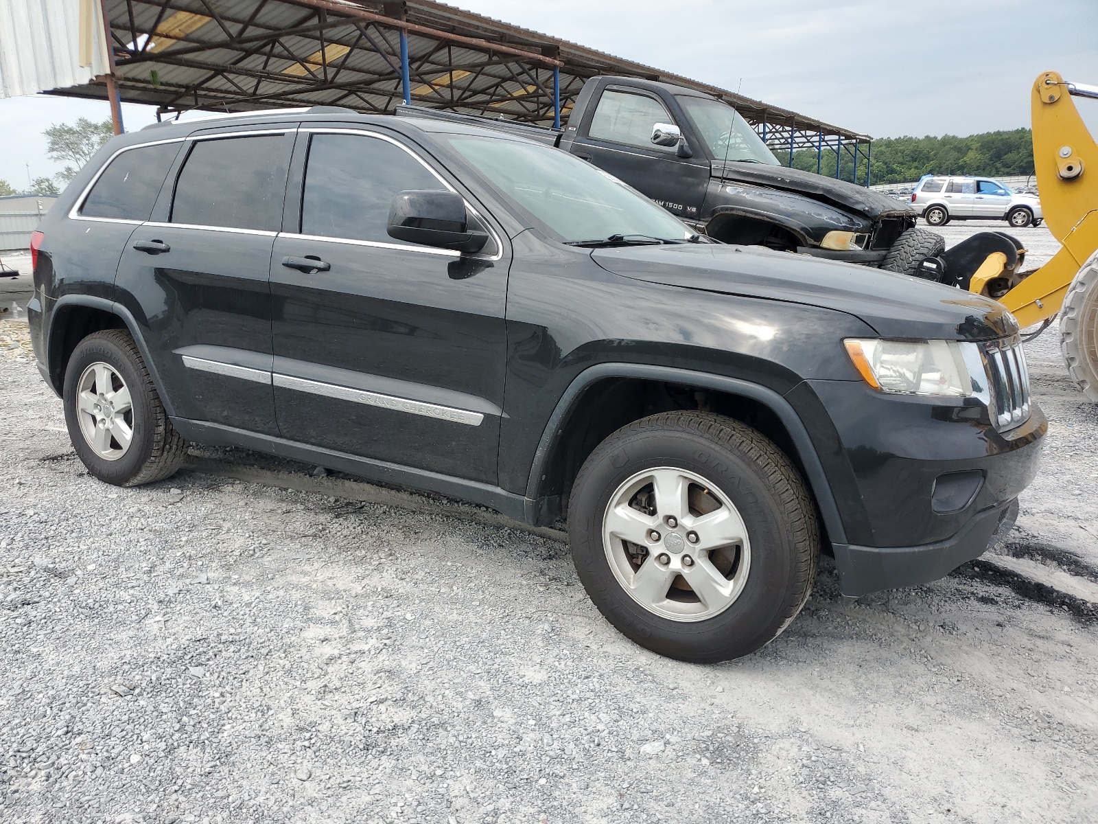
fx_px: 825
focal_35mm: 26
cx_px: 549
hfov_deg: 67.3
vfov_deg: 53.1
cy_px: 412
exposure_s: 1/2000
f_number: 1.5
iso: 50
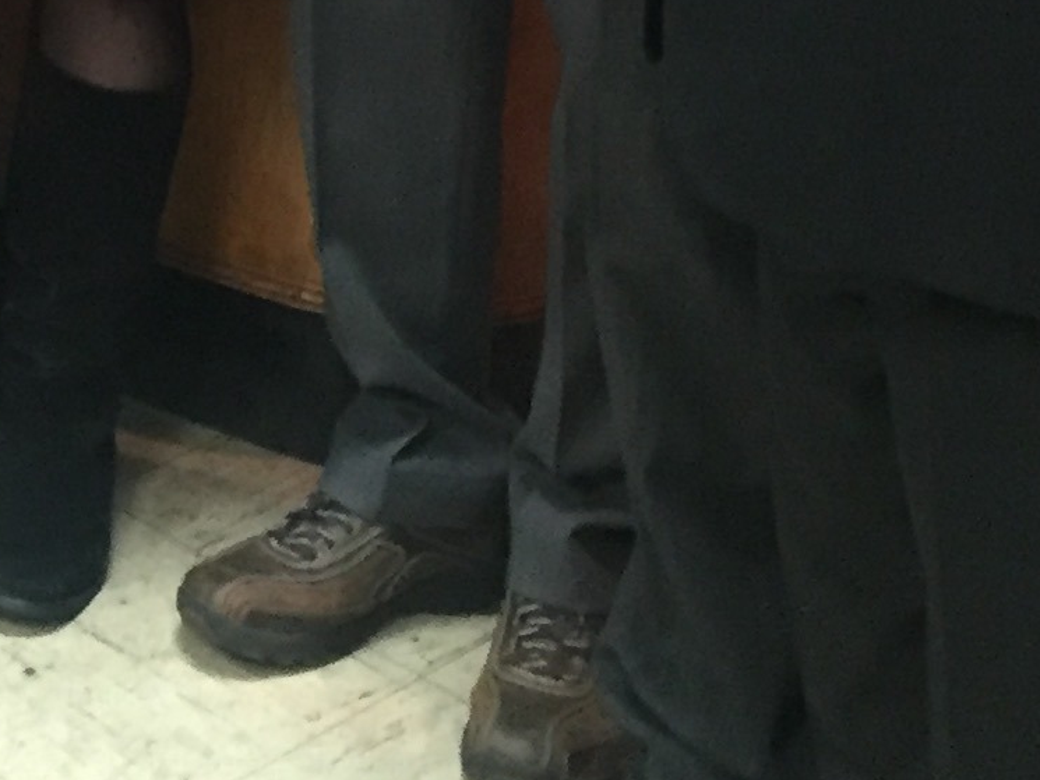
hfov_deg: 15.0
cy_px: -766
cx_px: -177
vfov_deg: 10.7
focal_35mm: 127
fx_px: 3816
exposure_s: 1/24
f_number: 2.2
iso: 250
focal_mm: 4.15
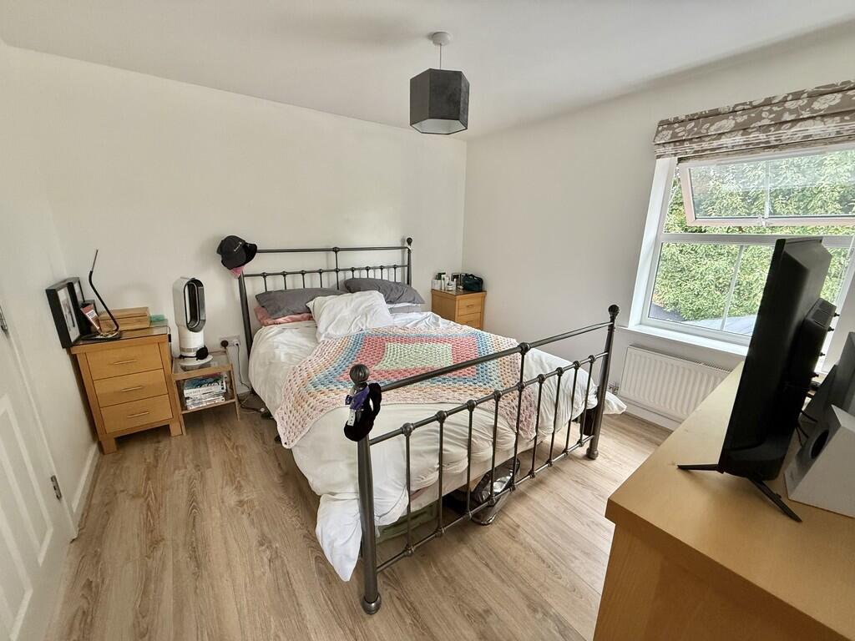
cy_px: 320
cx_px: 428
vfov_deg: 85.7
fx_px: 346
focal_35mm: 14
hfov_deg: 102.1
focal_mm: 2.22
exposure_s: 1/95
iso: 320
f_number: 2.2
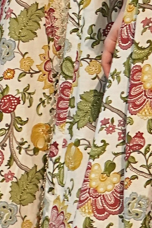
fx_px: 11134
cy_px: -142
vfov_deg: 1.2
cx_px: 210
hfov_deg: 0.8
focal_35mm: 1759
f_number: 4
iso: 1600
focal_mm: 200
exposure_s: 1/200
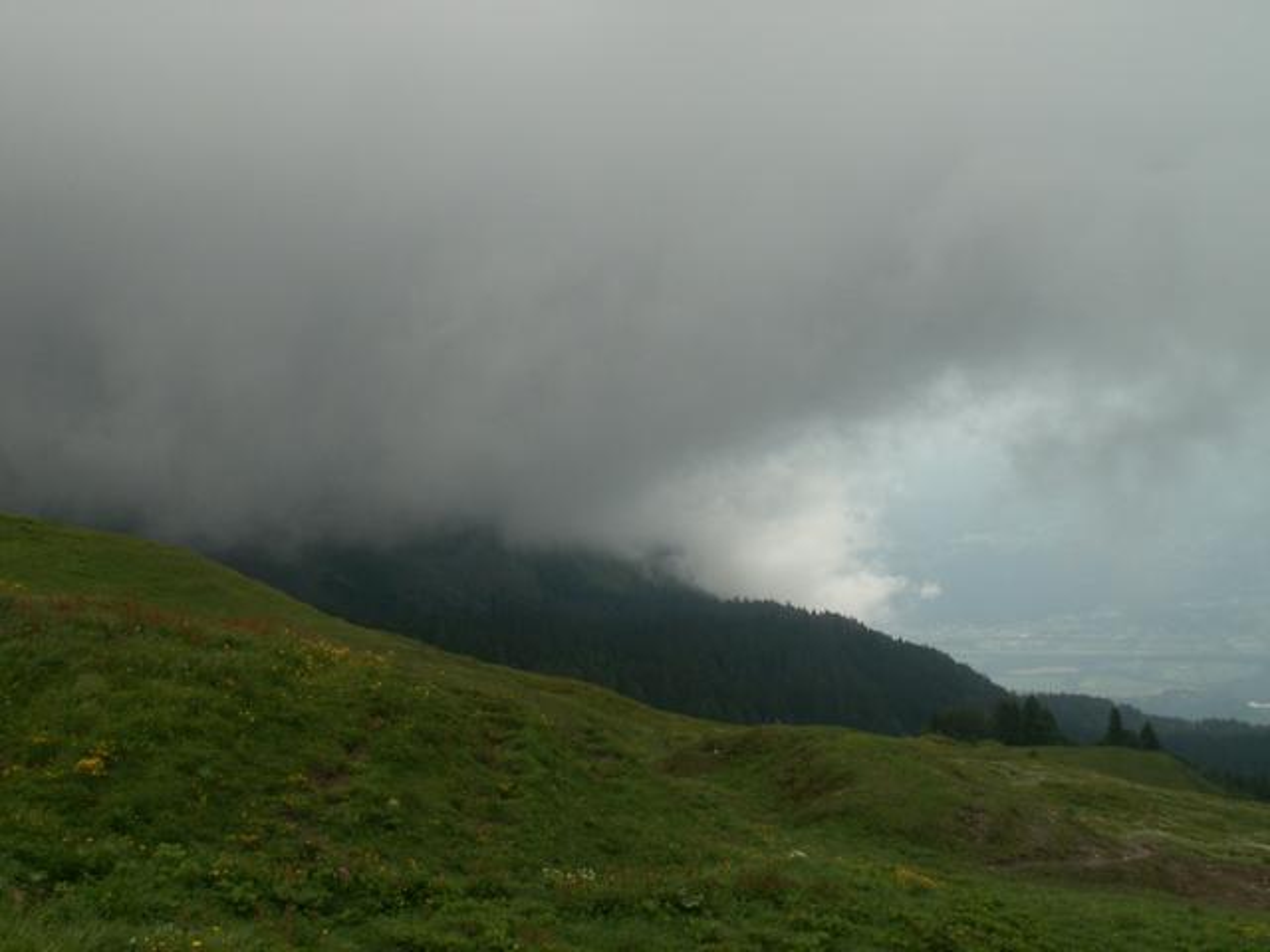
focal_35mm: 35
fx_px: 1284
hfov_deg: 52.6
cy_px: 476
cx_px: 635
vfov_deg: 40.7
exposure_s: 1/125
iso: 50
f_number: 8
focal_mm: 5.86
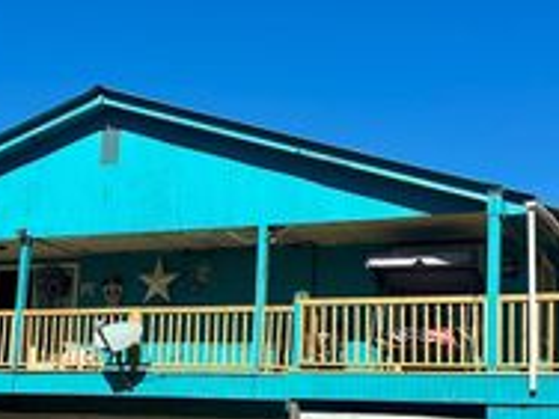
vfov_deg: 22.8
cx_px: 175
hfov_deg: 30.0
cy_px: 290
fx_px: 1034
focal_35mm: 64
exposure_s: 1/6211
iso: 80
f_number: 1.78
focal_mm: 6.86
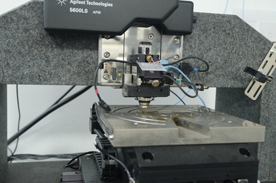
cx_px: 138
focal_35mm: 41
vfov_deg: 32.6
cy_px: 92
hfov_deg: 47.4
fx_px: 314
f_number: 4.4
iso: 6400
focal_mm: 27.1
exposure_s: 1/45
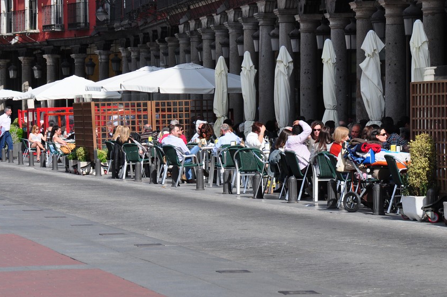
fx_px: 2269
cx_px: 210
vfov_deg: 7.5
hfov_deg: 11.2
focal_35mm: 183
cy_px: 154
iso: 400
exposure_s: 1/640
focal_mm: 100
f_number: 6.3
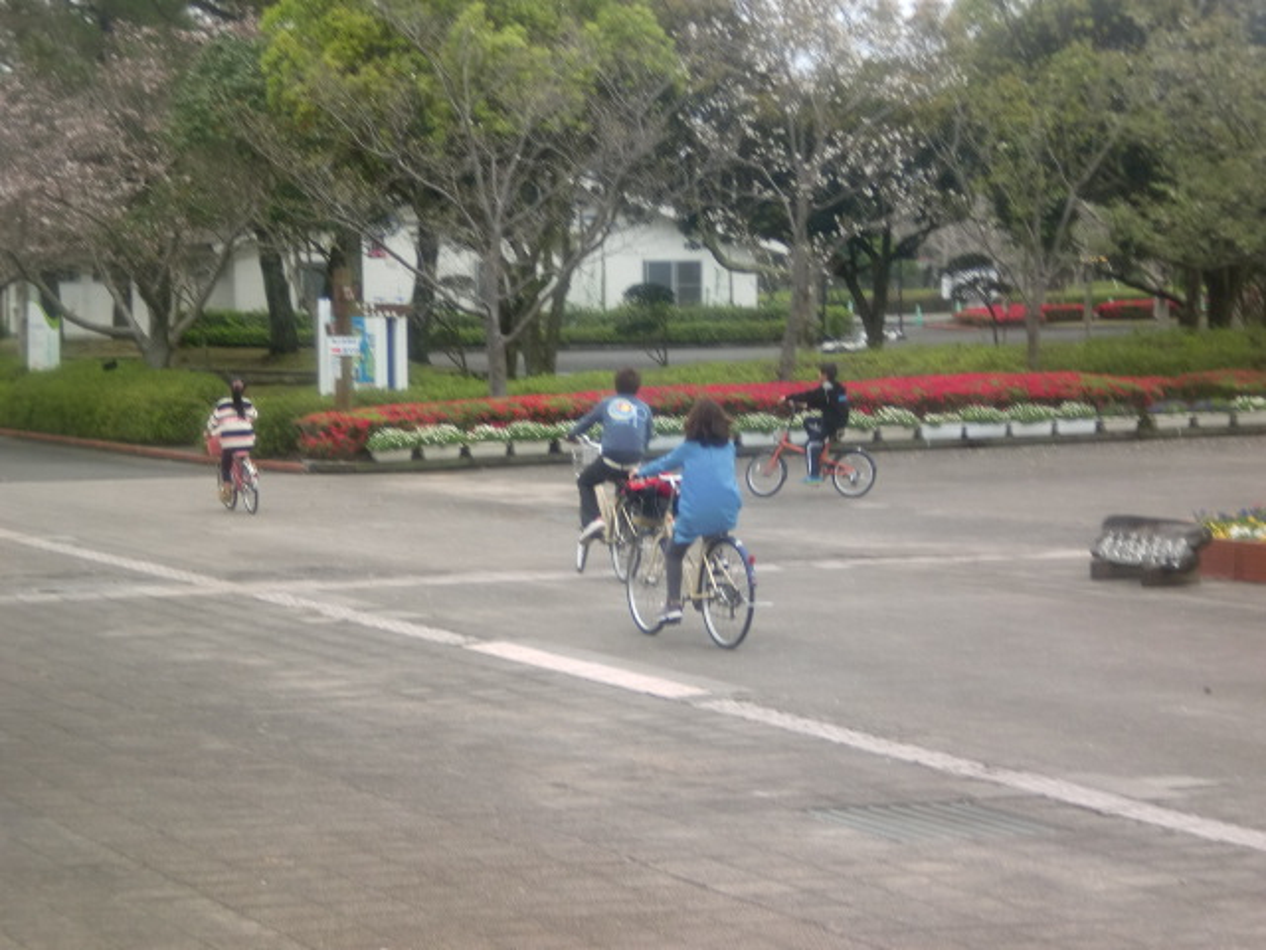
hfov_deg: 18.5
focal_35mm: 106
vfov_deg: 14.0
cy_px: 475
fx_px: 3877
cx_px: 633
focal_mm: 18.9
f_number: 5.9
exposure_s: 1/100
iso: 64
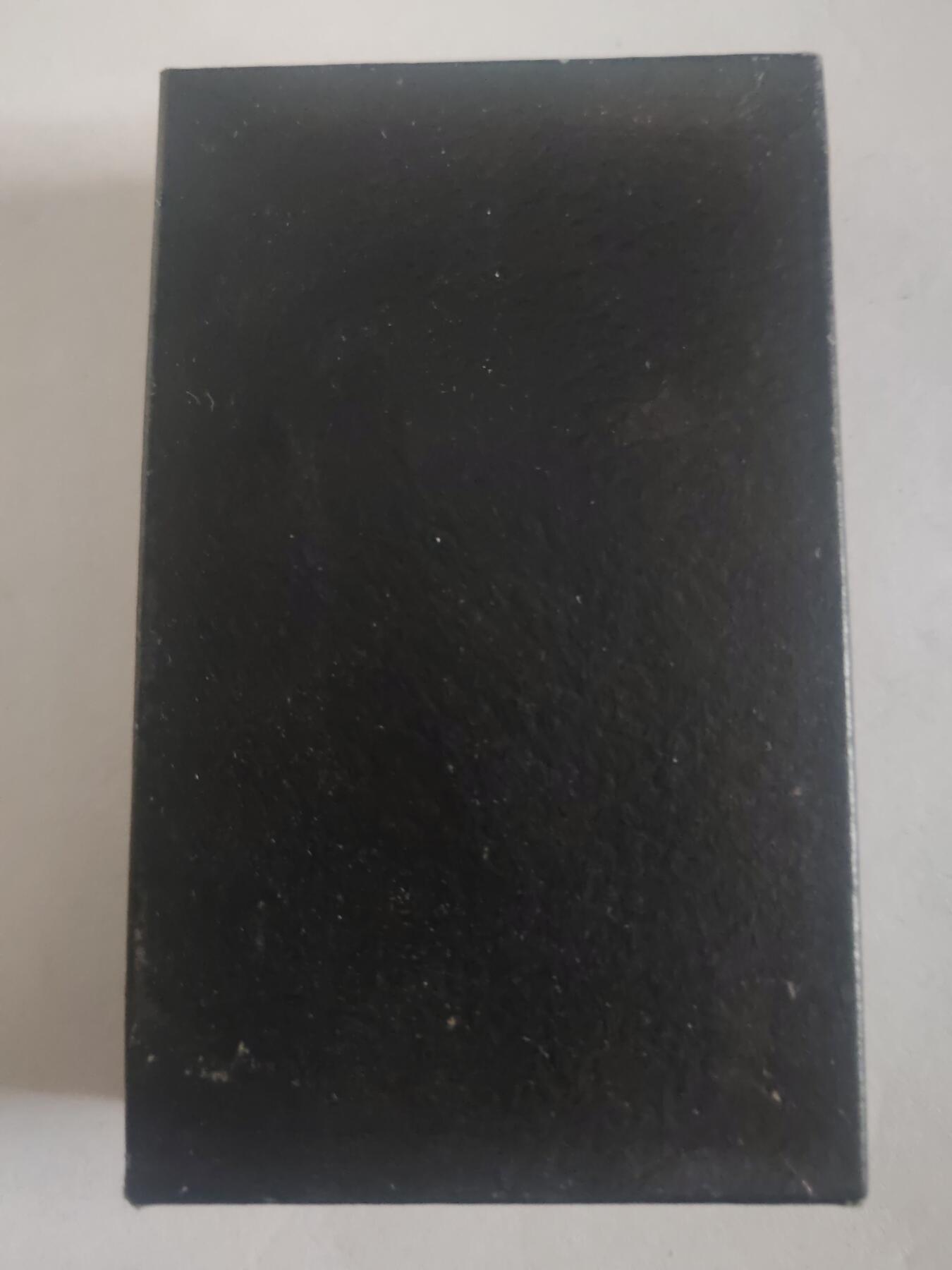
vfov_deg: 65.3
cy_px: 635
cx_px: 476
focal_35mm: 27
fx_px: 990
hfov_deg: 51.4
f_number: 1.95
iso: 1000
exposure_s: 1/20
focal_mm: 5.52
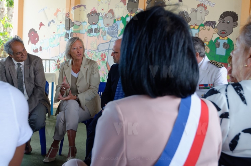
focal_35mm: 48
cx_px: 126
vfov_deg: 28.0
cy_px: 83
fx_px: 334
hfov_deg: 41.2
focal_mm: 32
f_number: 5.6
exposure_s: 1/200
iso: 1250
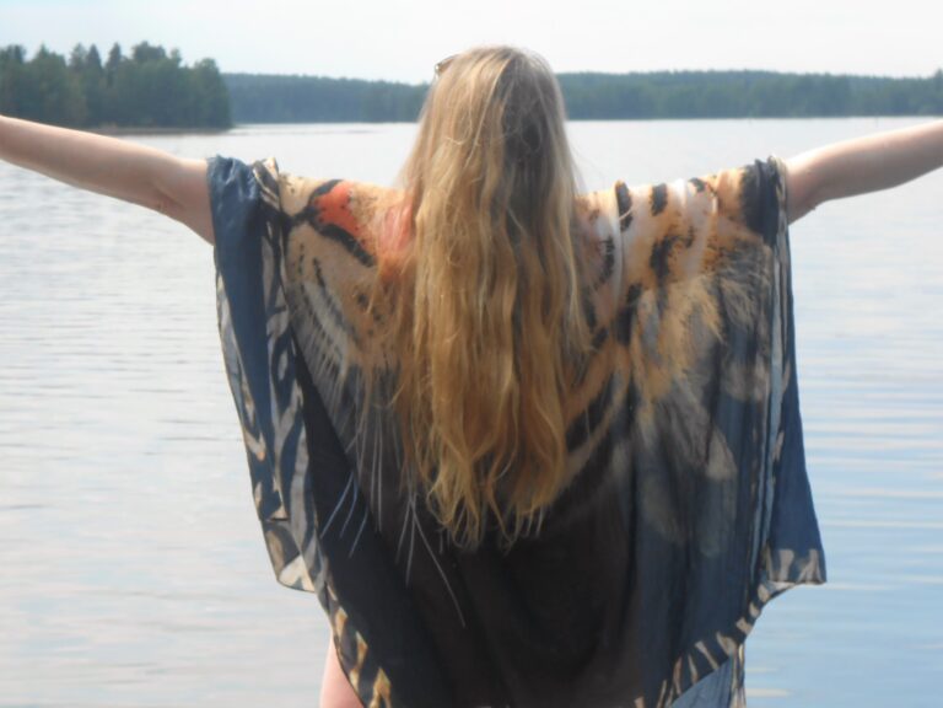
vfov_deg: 12.5
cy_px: 354
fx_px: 3242
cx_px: 472
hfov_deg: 16.6
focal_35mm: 119
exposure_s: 1/250
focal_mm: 21.2
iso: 80
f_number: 5.5
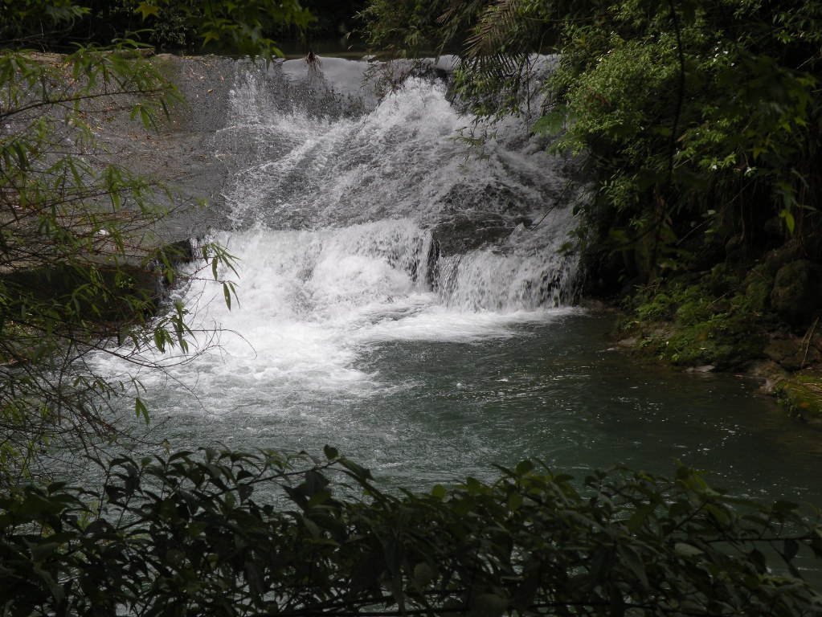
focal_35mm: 110
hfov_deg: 17.9
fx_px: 2613
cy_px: 308
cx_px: 411
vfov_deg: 13.5
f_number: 4.5
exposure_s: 1/104
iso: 64
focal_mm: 19.4
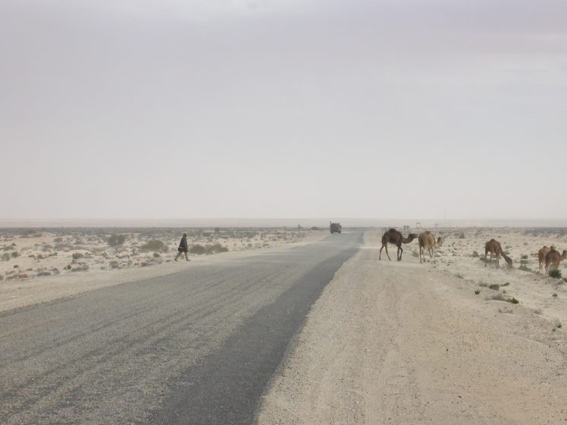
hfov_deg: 14.4
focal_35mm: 137
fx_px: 2243
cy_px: 223
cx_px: 286
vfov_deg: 10.8
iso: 100
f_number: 8.2
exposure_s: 1/394
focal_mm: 26.4
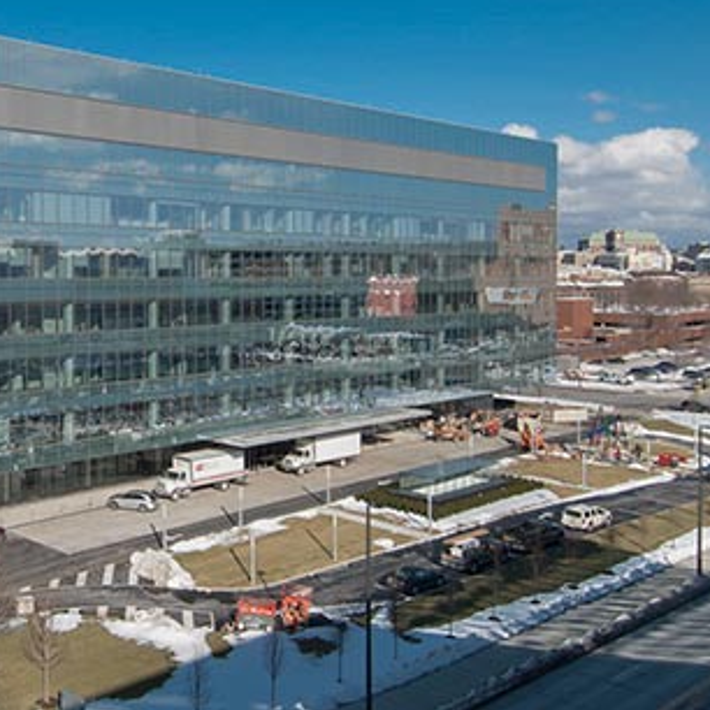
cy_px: 345
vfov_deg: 55.6
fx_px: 673
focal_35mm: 29
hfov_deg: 50.8
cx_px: 104
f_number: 10
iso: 100
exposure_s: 1/160
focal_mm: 12
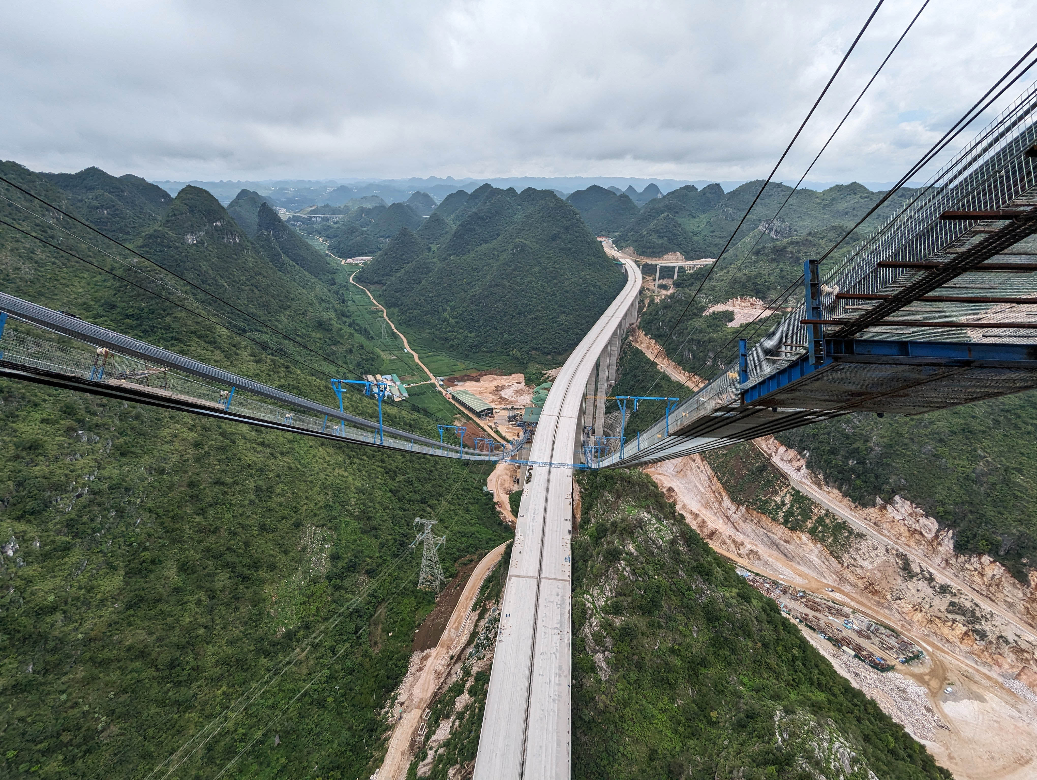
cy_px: 390
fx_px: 480
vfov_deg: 78.2
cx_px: 518
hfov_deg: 94.4
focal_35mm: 16
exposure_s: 1/1742
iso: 48
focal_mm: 2.35
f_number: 2.2
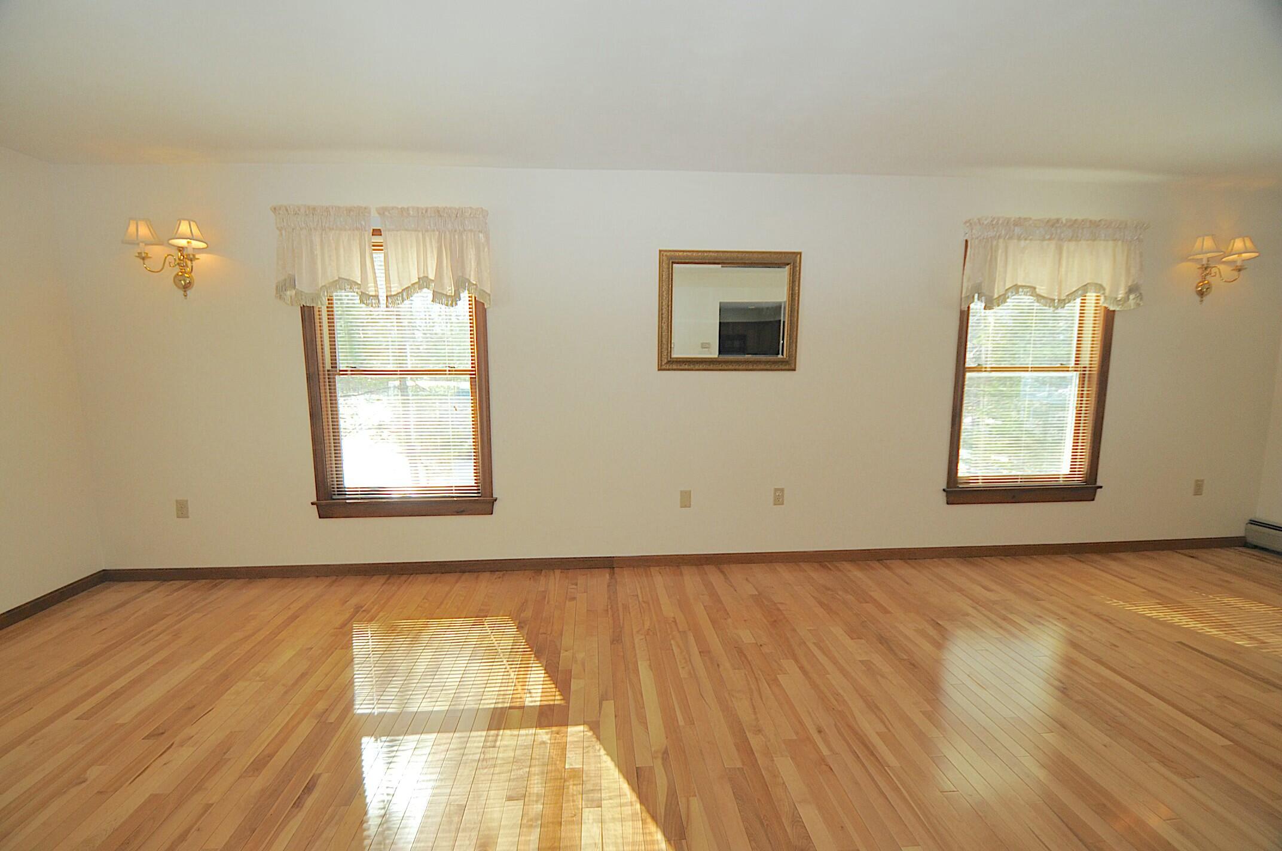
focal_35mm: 15
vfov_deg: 77.2
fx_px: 534
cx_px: 641
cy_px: 426
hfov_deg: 100.5
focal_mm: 10
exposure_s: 1/400
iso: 400
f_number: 3.5
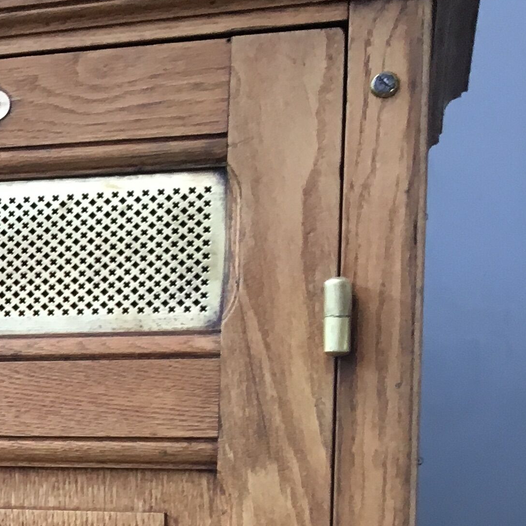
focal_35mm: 95
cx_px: -429
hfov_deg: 15.6
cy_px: 500
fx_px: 1633
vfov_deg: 17.9
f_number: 2.2
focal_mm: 4.15
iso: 64
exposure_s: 1/33
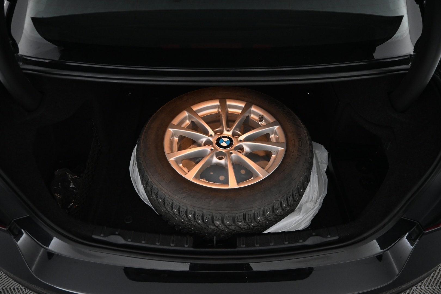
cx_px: 220
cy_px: 147
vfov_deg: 53.1
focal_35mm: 24
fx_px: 294
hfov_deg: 73.7
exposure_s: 1/40
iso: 1600
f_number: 3.5
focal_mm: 16
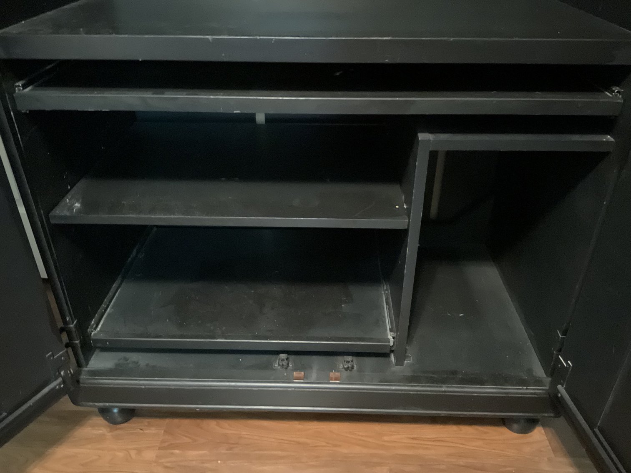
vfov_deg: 48.2
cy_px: 236
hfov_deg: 61.7
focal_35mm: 29
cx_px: 316
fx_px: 529
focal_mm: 3
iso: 1600
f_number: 1.8
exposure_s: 1/15
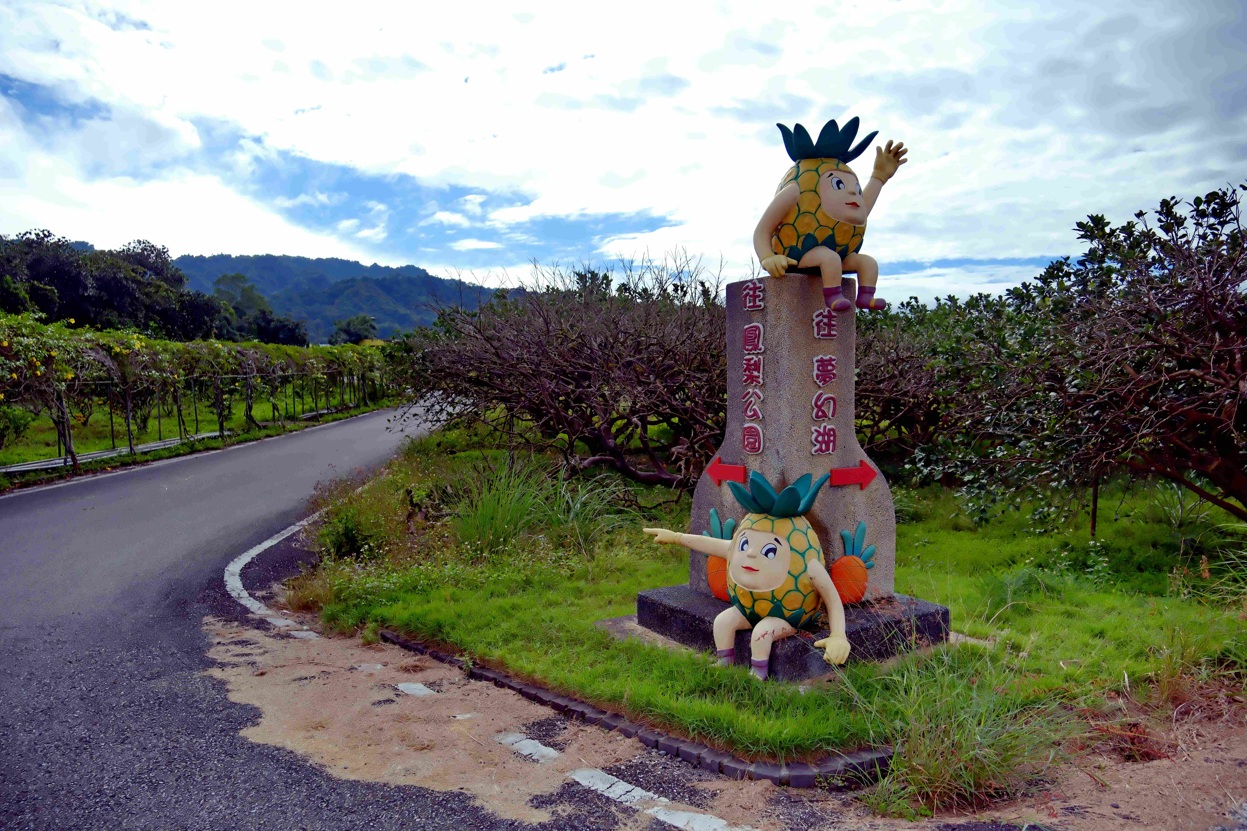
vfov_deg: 53.1
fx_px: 831
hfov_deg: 73.7
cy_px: 416
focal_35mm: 24
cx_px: 624
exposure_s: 1/7500
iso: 500
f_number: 2.8
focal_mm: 16
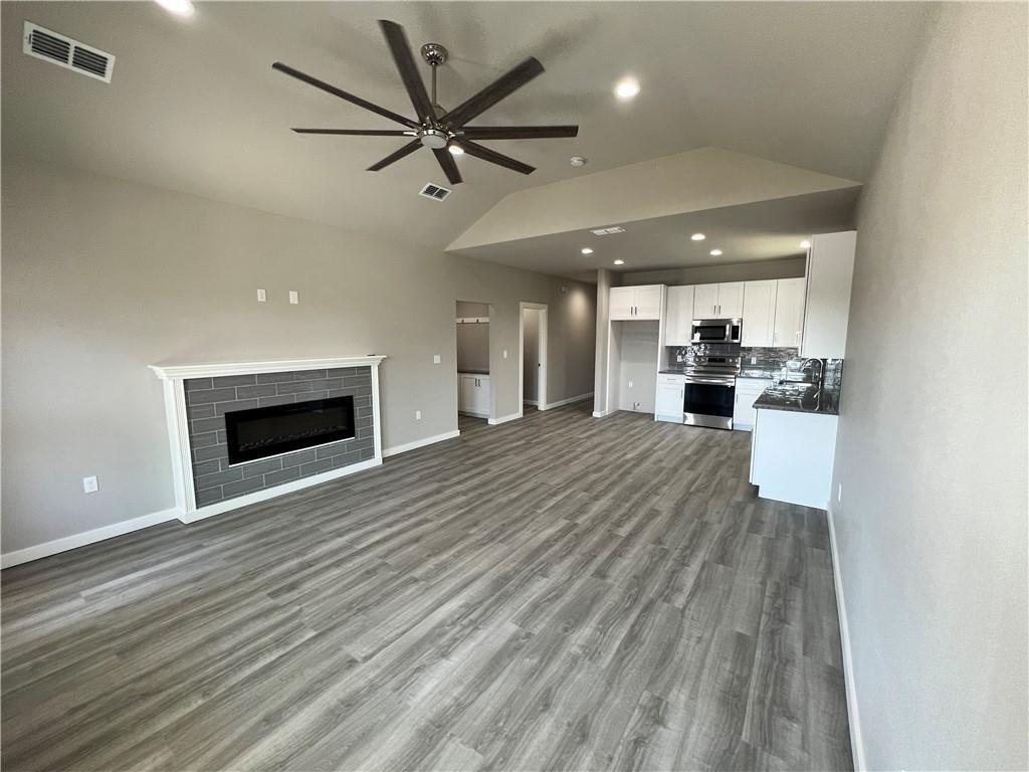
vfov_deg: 89.9
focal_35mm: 13
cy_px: 386
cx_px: 514
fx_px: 386
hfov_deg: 106.2
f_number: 1.8
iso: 160
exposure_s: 1/120
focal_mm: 1.57
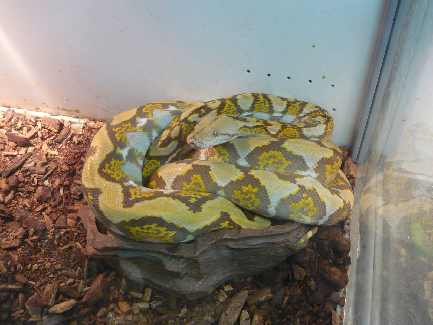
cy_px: 162
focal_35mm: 33
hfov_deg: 55.4
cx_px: 216
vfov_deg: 42.9
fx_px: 413
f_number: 2.8
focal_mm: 5.5
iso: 400
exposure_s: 1/20
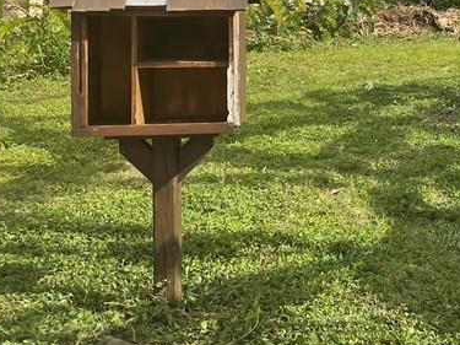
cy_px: -14
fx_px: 943
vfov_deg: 20.0
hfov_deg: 25.6
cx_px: 496
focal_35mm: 71
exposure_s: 1/4132
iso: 32
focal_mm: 4.2
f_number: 1.6
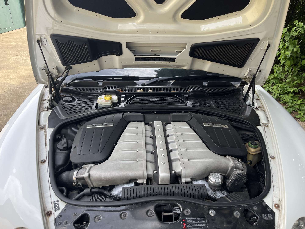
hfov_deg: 67.3
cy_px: 114
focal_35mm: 26
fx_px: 229
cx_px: 152
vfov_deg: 53.1
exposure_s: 1/449
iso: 50
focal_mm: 5.1
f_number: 1.6
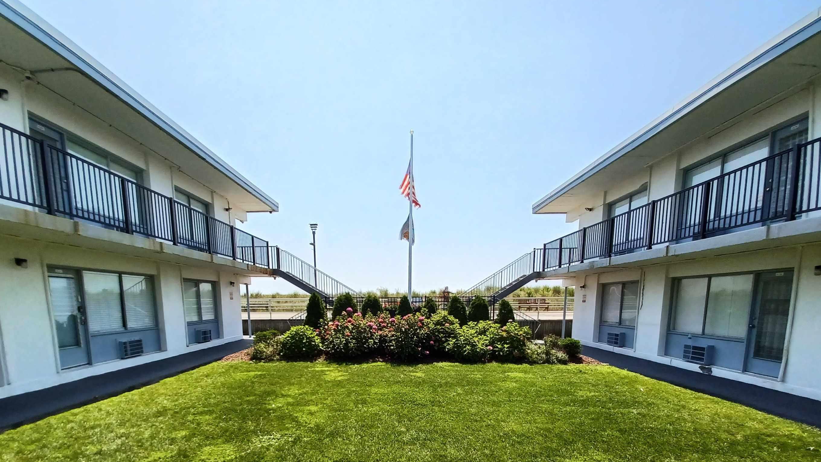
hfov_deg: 99.3
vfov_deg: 63.3
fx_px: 348
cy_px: 345
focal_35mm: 16
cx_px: 391
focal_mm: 1.42
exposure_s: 1/1513
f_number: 2.2
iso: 40
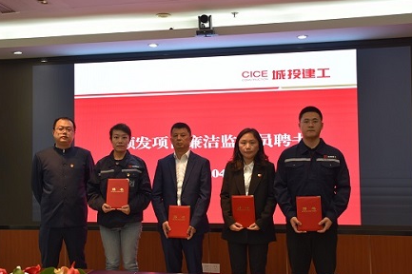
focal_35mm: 45
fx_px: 515
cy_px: 139
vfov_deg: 29.8
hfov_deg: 43.6
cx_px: 183
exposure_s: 1/80
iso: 400
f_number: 4.5
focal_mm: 26
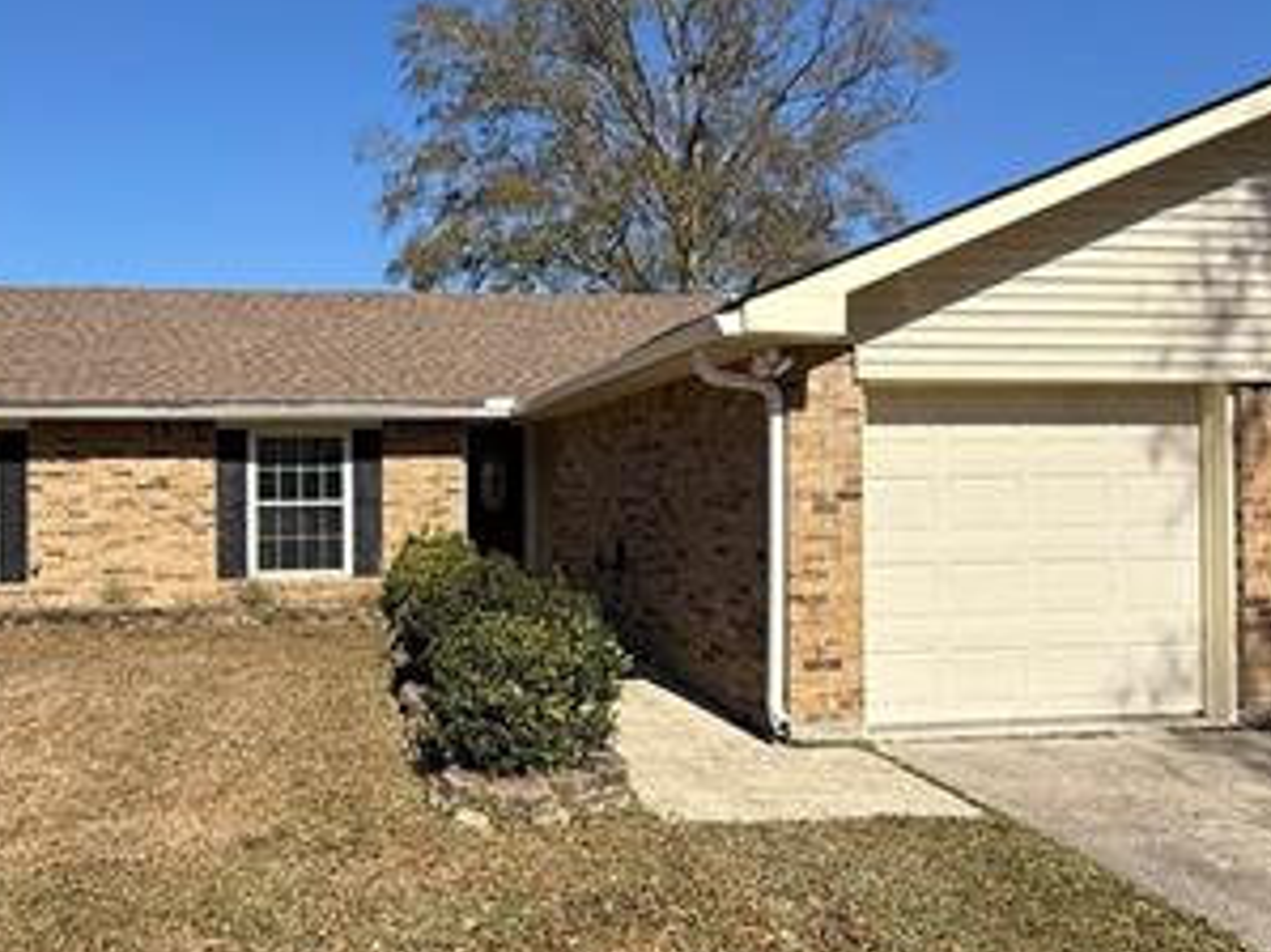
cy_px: 463
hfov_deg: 59.3
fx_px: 1101
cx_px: 485
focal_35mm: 30
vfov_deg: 46.8
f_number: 2.2
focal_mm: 2.22
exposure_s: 1/2717
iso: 50
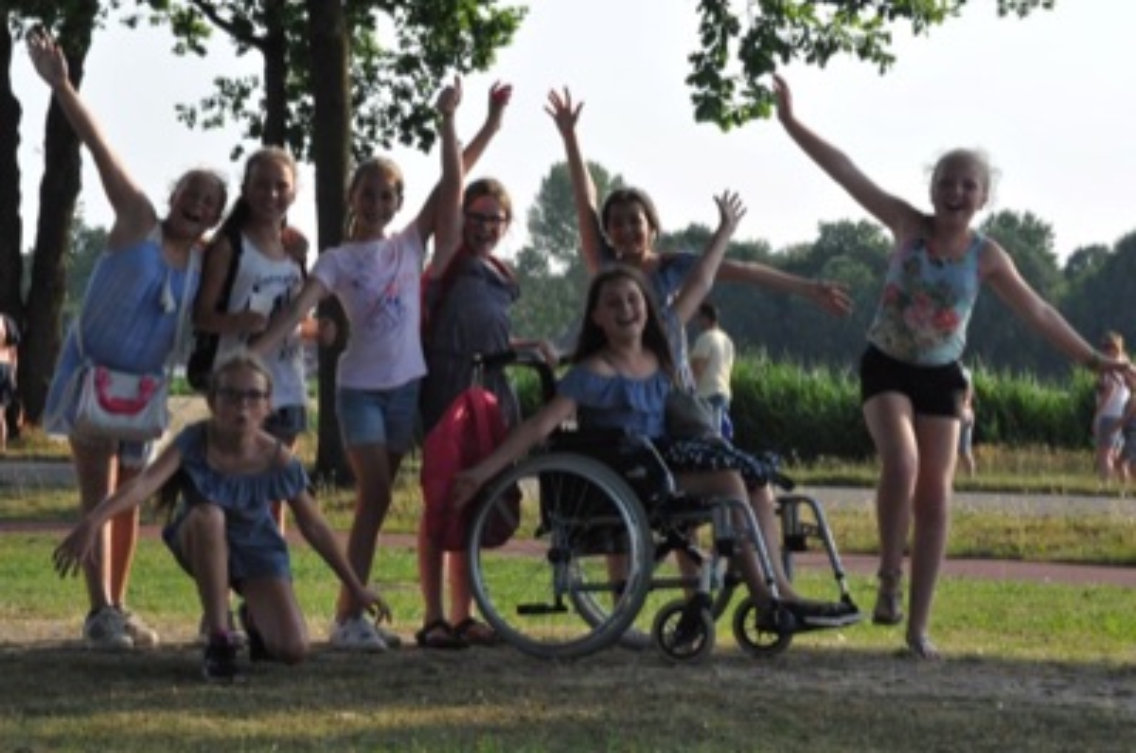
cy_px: 376
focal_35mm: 135
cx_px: 568
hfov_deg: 15.2
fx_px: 4251
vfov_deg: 10.1
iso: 2000
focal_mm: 90
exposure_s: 1/800
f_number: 14
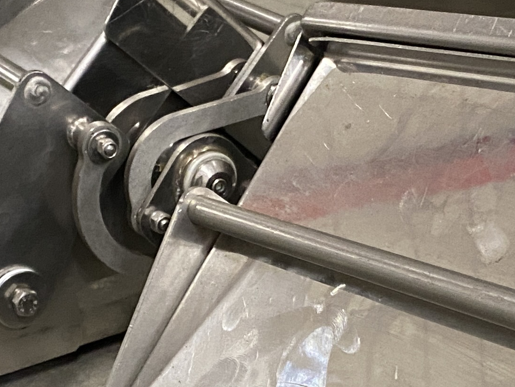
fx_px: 1428
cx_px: 270
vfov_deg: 15.3
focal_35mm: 96
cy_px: 279
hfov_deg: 20.4
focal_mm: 4.25
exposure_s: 1/33
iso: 400
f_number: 1.8
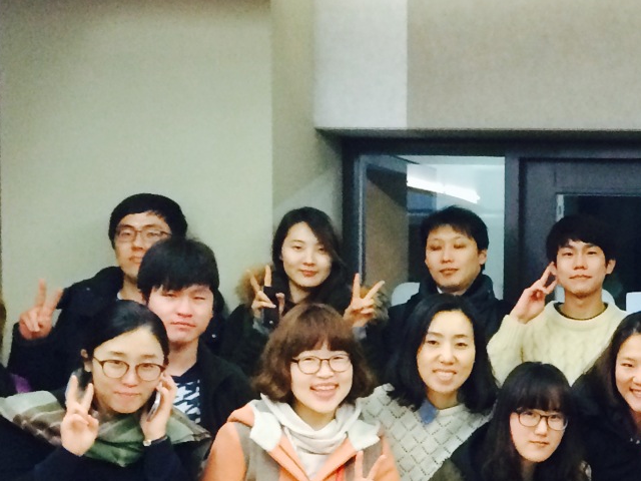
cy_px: 455
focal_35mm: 96
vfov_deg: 15.2
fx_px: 1778
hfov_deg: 19.7
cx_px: 685
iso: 250
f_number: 2.2
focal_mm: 4.12
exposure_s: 1/30
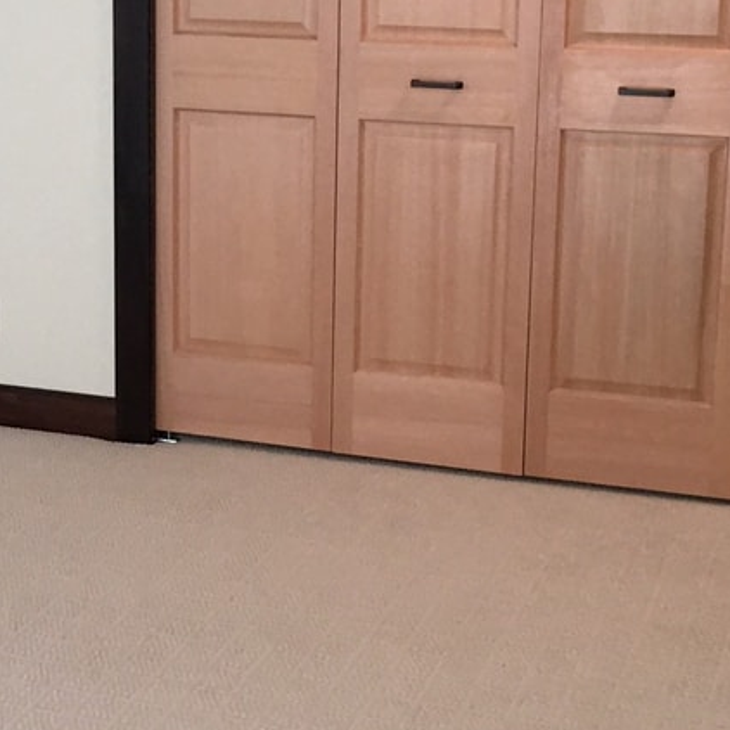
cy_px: 254
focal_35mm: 81
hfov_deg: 21.0
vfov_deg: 21.3
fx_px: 1933
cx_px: 98
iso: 100
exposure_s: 1/30
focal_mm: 4.15
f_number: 2.2
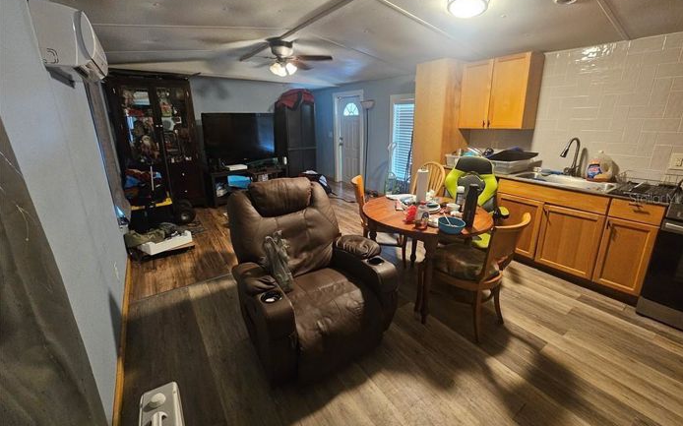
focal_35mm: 14
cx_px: 346
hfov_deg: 105.3
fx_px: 260
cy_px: 198
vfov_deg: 78.5
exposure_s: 1/24
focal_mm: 2.2
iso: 800
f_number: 2.2
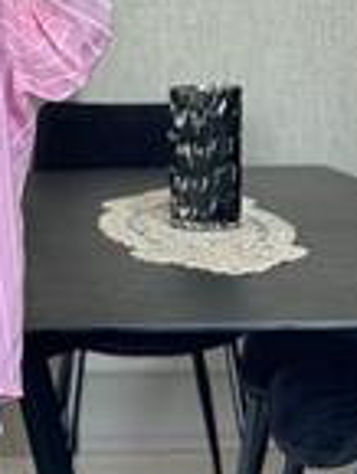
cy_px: 297
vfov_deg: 11.8
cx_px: -177
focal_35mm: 167
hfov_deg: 8.7
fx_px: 2293
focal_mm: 6.86
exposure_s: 1/60
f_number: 1.78
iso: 160
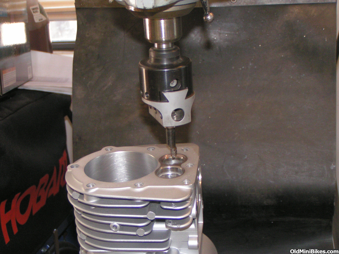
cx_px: 170
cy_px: 127
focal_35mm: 63
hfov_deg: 30.7
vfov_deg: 23.3
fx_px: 617
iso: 200
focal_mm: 9.7
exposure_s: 1/60
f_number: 3.2
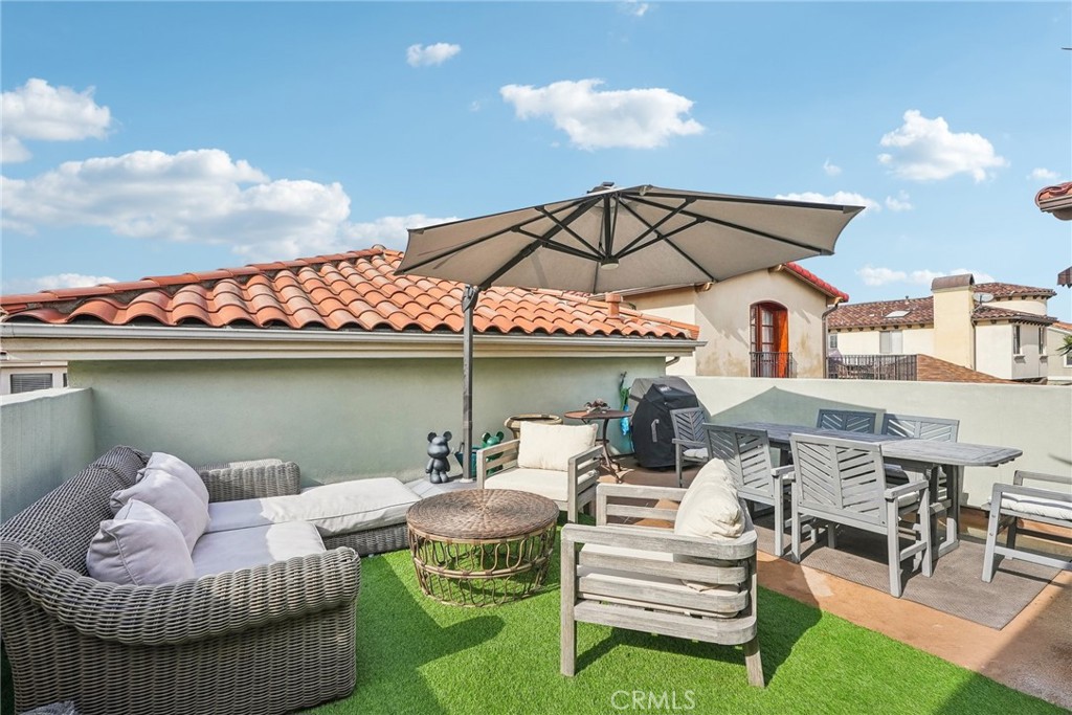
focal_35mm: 16
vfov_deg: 73.8
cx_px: 536
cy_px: 358
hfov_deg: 96.7
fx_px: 476
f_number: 8
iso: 400
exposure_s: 1/400
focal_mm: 16
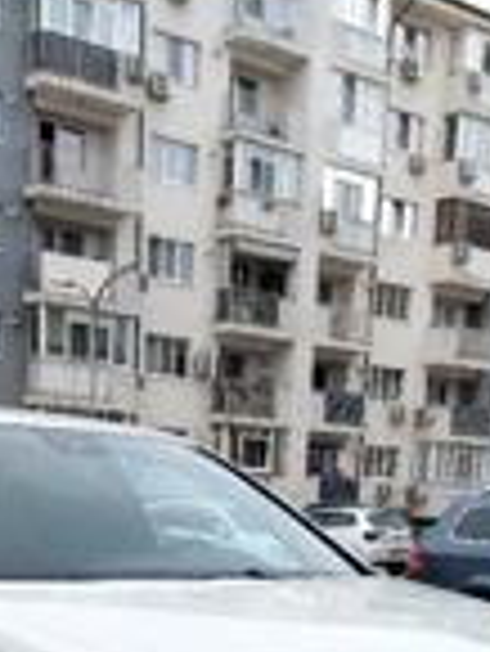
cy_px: 832
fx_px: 1244
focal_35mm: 66
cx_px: 148
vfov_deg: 25.5
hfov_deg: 22.2
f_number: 1.8
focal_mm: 5.23
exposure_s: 1/120
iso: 32
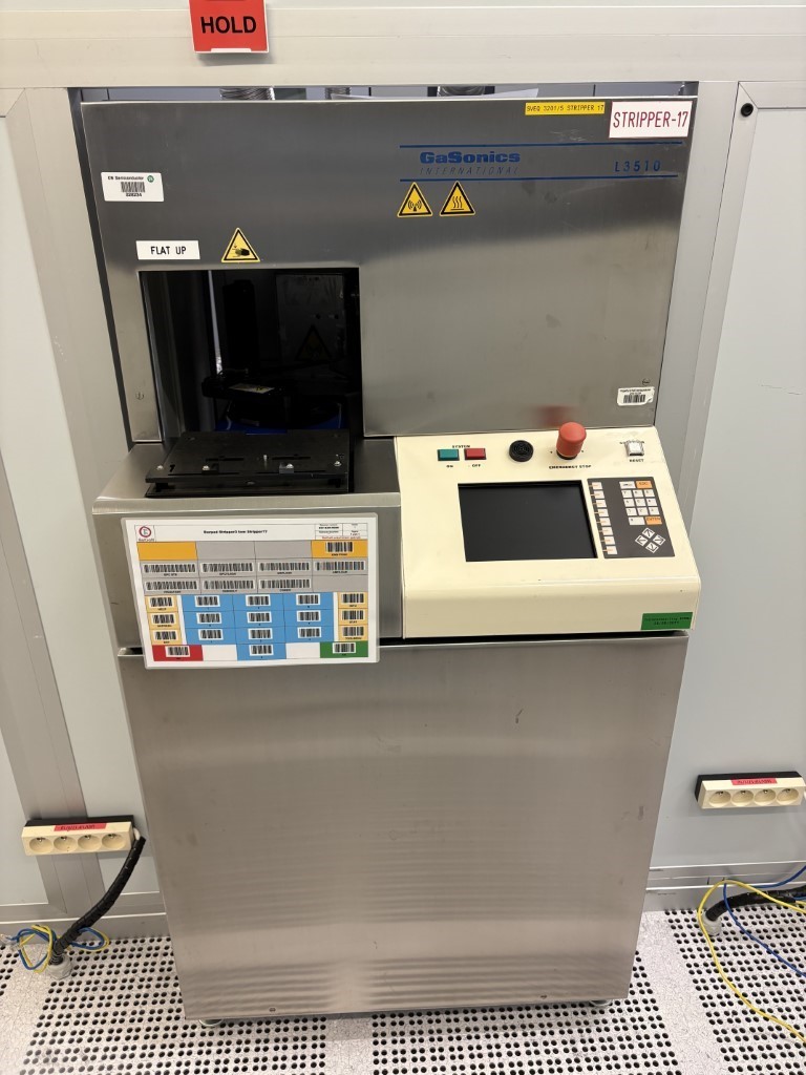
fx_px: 807
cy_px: 538
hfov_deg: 53.1
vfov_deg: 67.3
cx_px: 403
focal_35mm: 26
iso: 125
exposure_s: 1/50
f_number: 1.6
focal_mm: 5.96
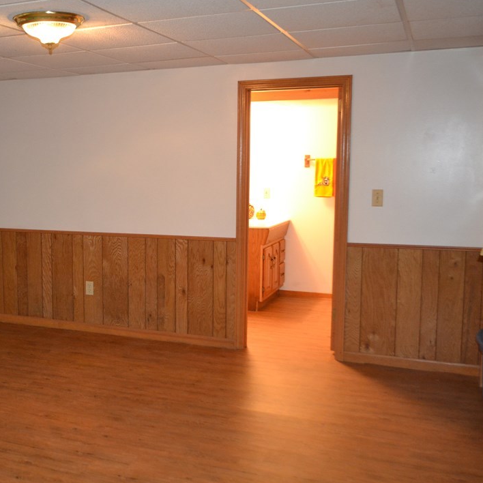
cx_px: 115
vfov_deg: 39.2
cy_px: 238
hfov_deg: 38.1
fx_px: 679
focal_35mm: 43
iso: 1800
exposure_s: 1/60
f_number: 3.8
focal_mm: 22
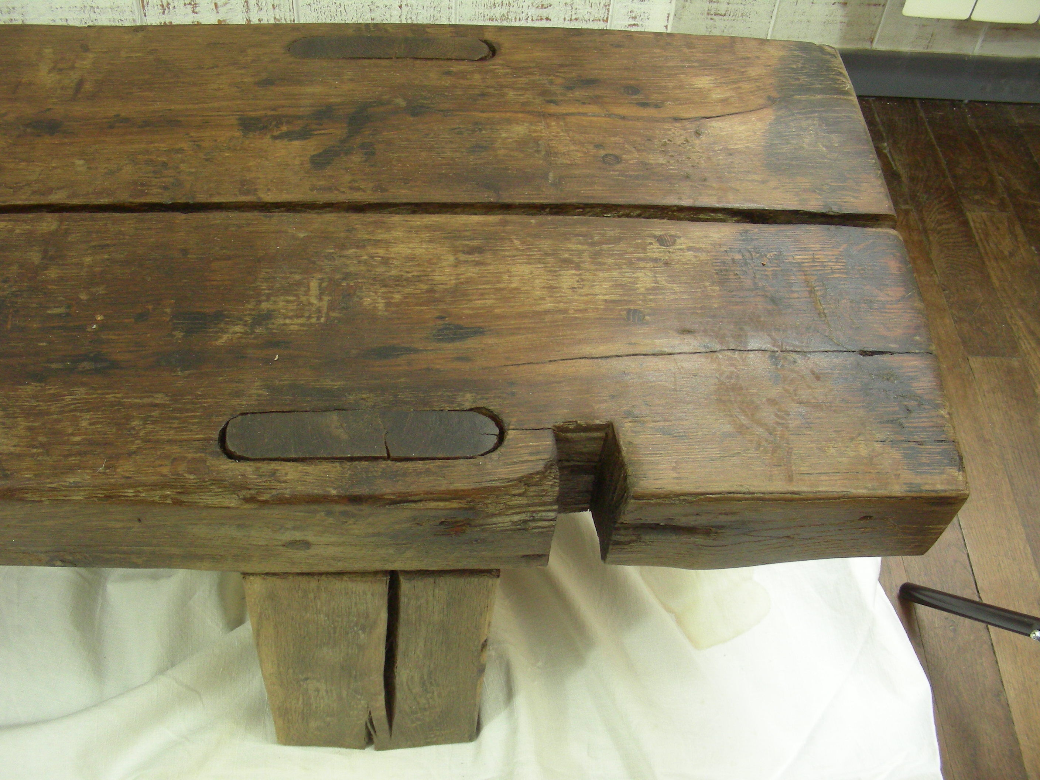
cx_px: 520
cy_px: 390
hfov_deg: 49.0
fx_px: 1142
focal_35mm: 38
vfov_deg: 37.7
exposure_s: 1/10.1
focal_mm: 6.3
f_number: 3.5
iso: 200
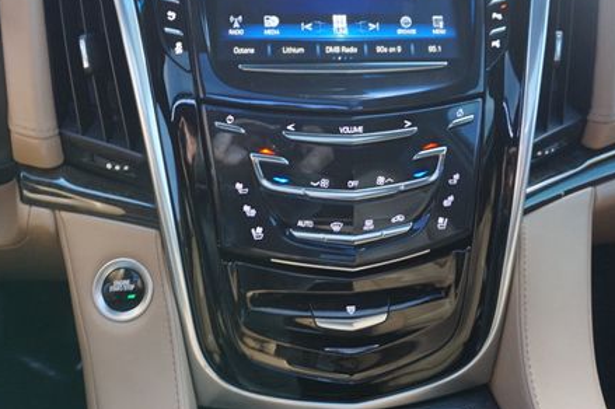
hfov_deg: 54.5
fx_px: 597
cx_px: 296
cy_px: 120
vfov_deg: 37.2
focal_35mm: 35
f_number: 4
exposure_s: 1/60
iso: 400
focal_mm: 16
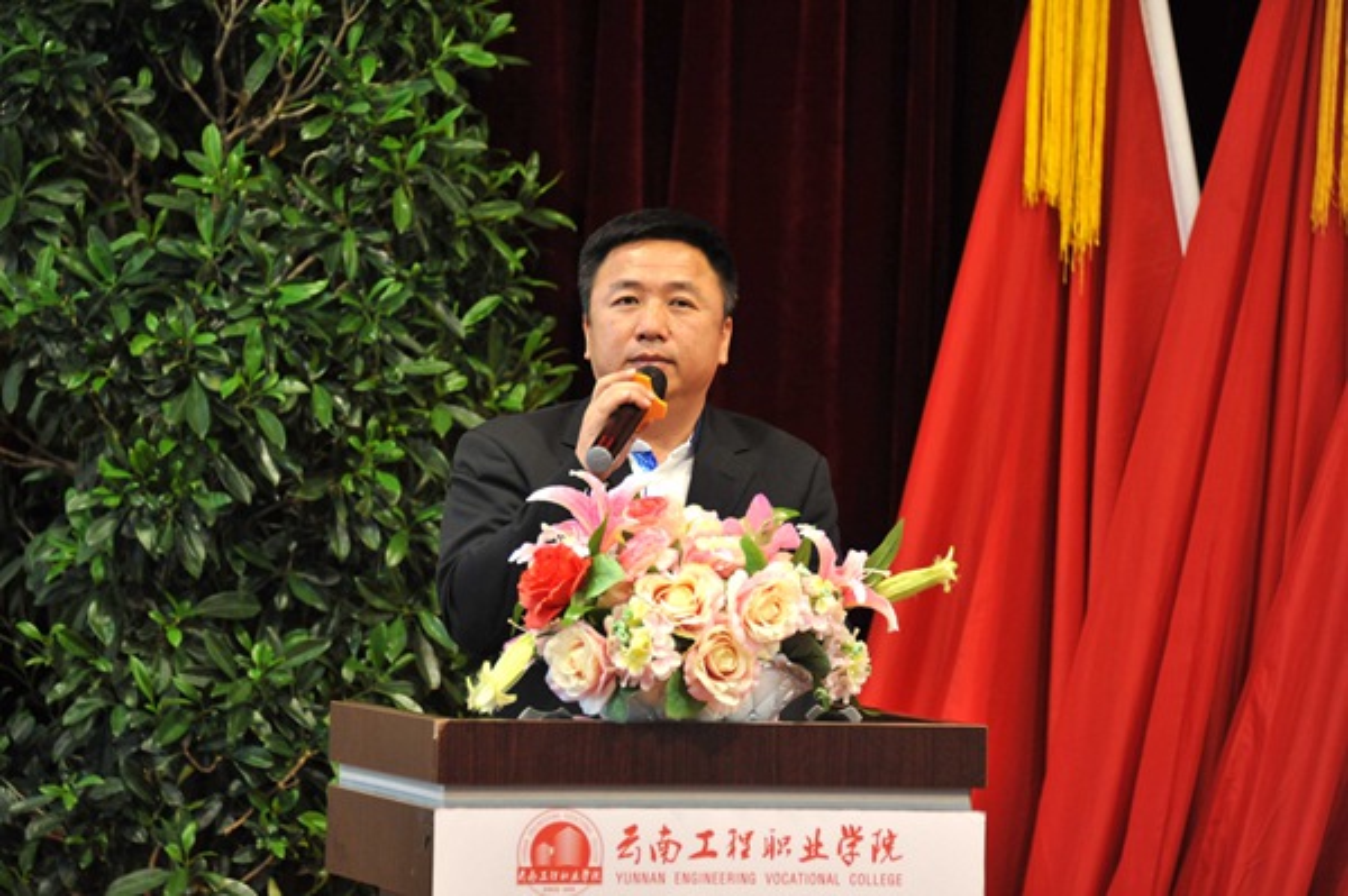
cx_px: 674
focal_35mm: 190
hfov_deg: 10.8
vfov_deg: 7.2
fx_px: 7108
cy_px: 448
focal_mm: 190
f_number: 5.6
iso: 2000
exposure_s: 1/60
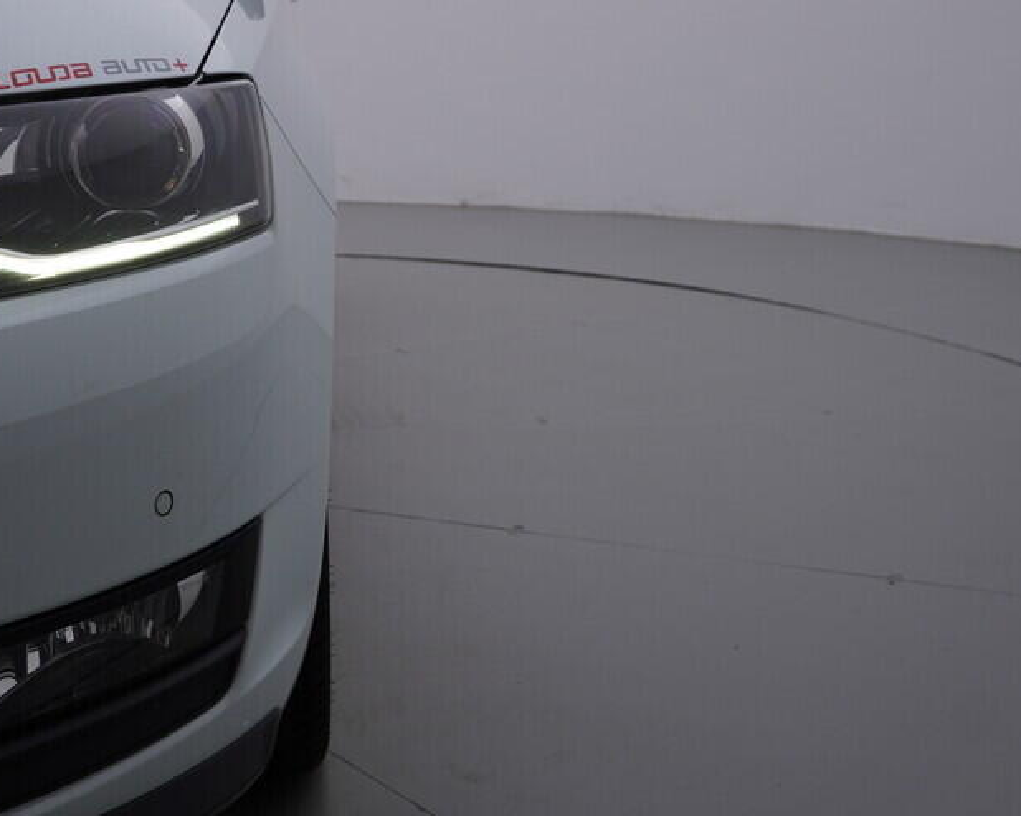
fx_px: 1692
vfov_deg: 26.9
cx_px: 266
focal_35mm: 56
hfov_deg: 33.0
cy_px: 257
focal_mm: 24
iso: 125
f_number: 5.6
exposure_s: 1/160
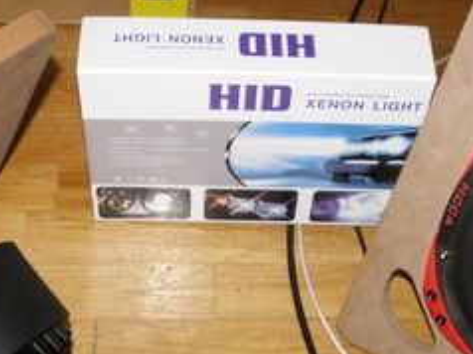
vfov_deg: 20.3
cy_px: 360
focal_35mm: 70
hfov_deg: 27.8
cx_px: 256
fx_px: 956
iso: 400
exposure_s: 1/30
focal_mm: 4.6
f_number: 2.8
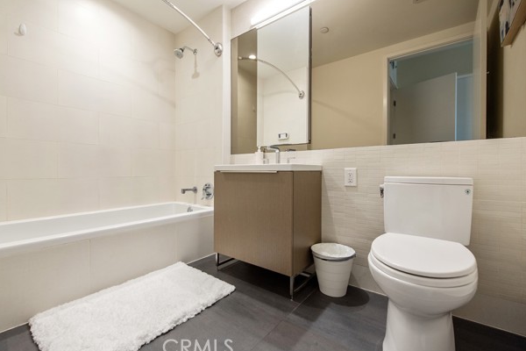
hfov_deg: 96.7
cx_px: 250
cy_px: 172
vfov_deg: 73.7
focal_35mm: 16
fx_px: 234
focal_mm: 15
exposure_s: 1/80
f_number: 4.5
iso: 400
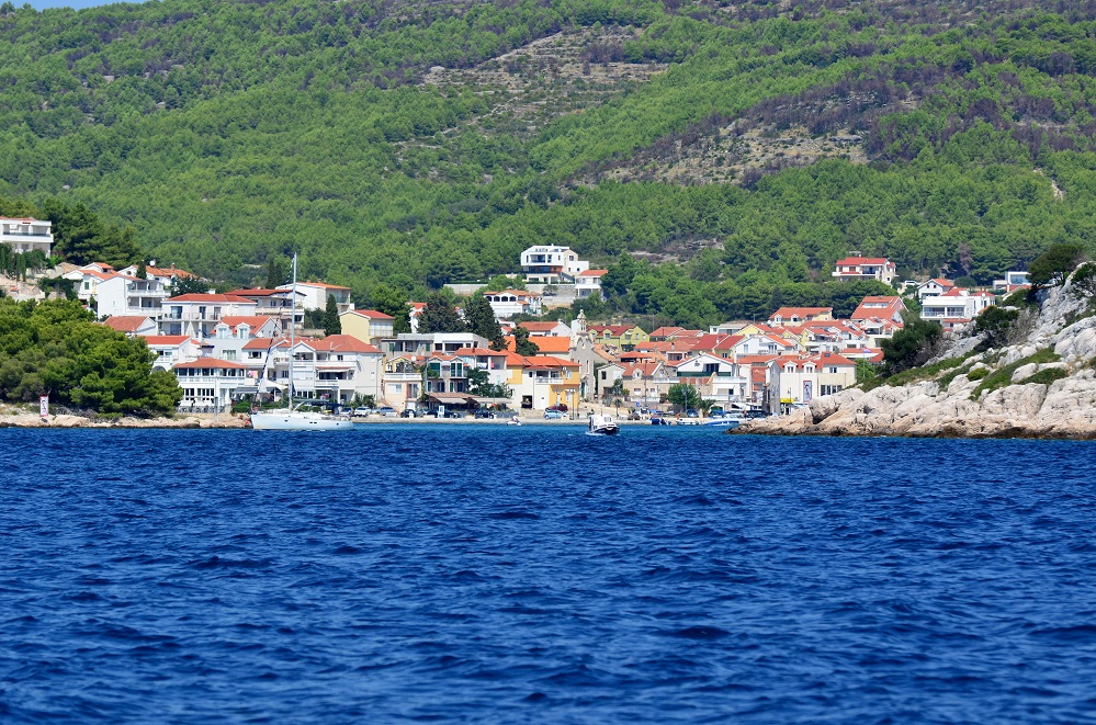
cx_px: 548
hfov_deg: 8.3
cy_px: 362
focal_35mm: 248
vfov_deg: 5.5
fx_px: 7517
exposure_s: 1/2000
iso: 400
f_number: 6.3
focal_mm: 165
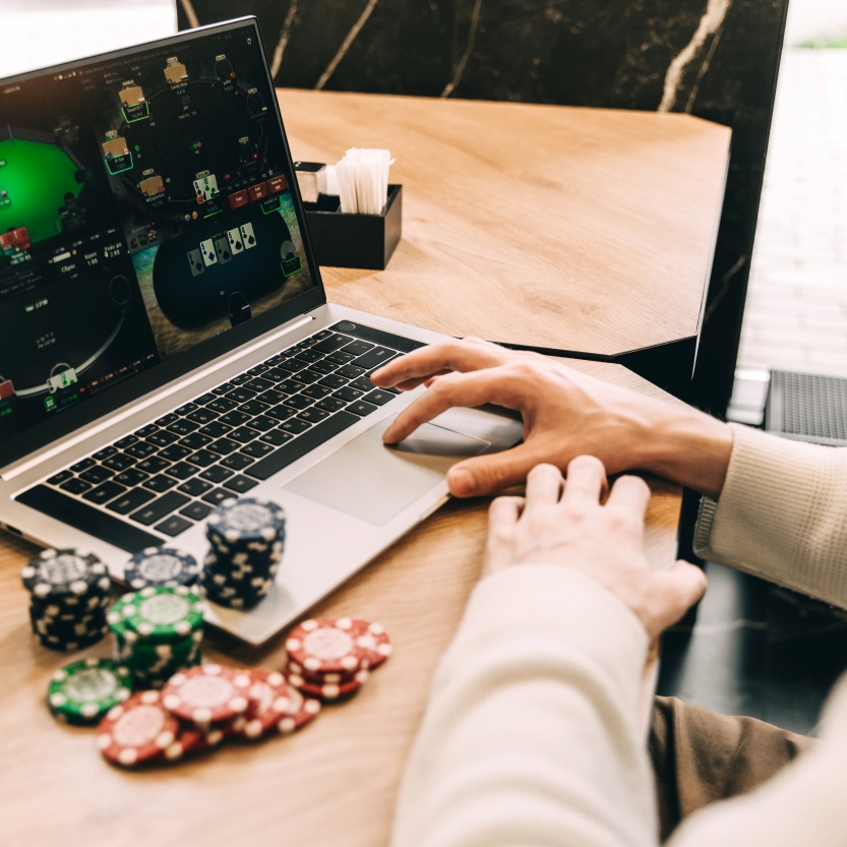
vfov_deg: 36.1
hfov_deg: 35.9
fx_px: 1301
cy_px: 419
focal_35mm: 47
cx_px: 317
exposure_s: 1/100
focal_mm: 36
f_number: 3.2
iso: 320
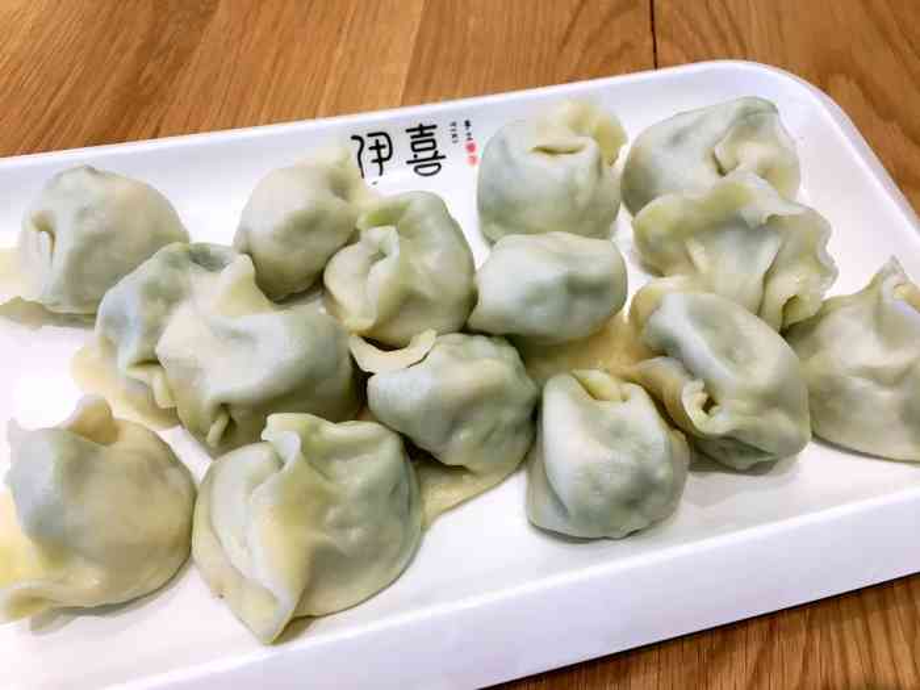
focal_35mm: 29
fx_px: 771
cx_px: 460
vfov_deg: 48.2
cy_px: 345
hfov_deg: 61.7
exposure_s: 1/33
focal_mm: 4.15
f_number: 2.2
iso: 25
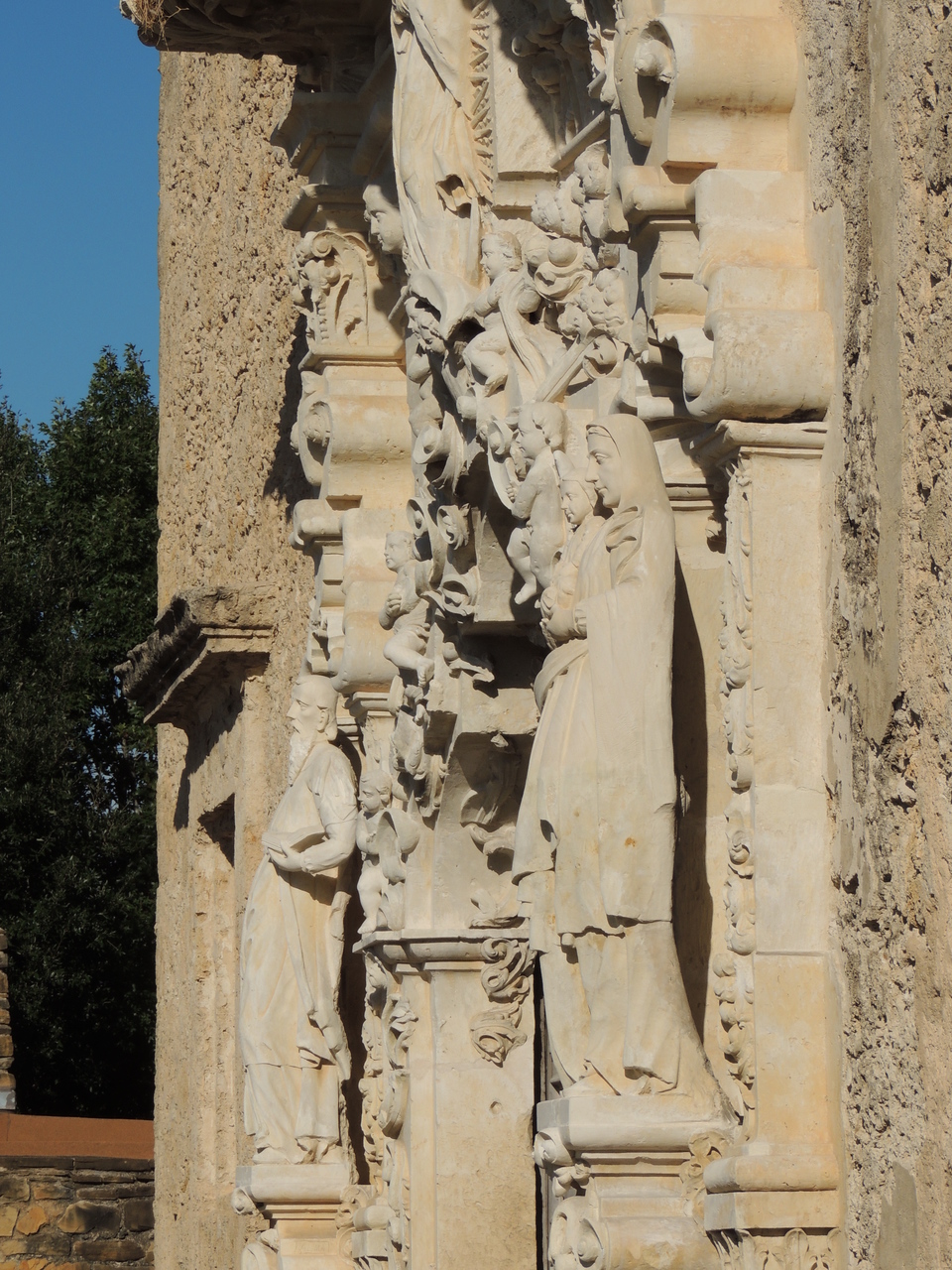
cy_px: 635
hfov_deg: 10.2
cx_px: 476
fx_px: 5317
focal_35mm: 145
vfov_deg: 13.6
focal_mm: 25.8
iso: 100
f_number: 4.9
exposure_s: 1/1600
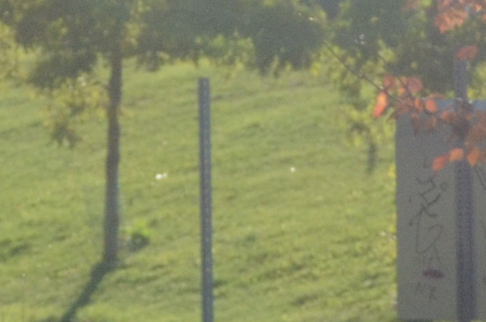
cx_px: 59
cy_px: 222
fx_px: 7251
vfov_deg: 2.5
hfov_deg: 3.8
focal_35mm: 538
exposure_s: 1/3200
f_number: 7.1
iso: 1000
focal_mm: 55
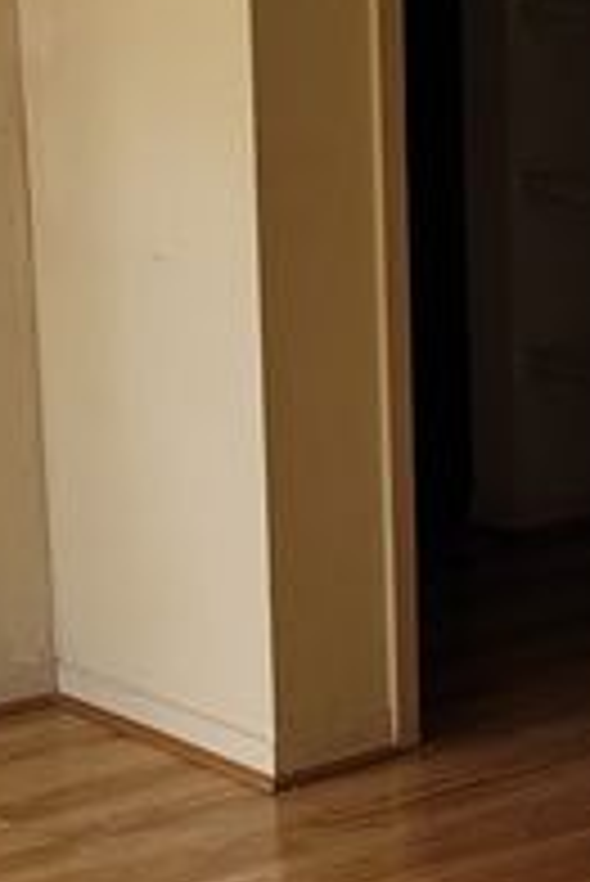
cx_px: 338
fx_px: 2012
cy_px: 686
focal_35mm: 82
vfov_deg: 24.4
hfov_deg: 16.7
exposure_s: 1/161
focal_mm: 5.4
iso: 40
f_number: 1.8
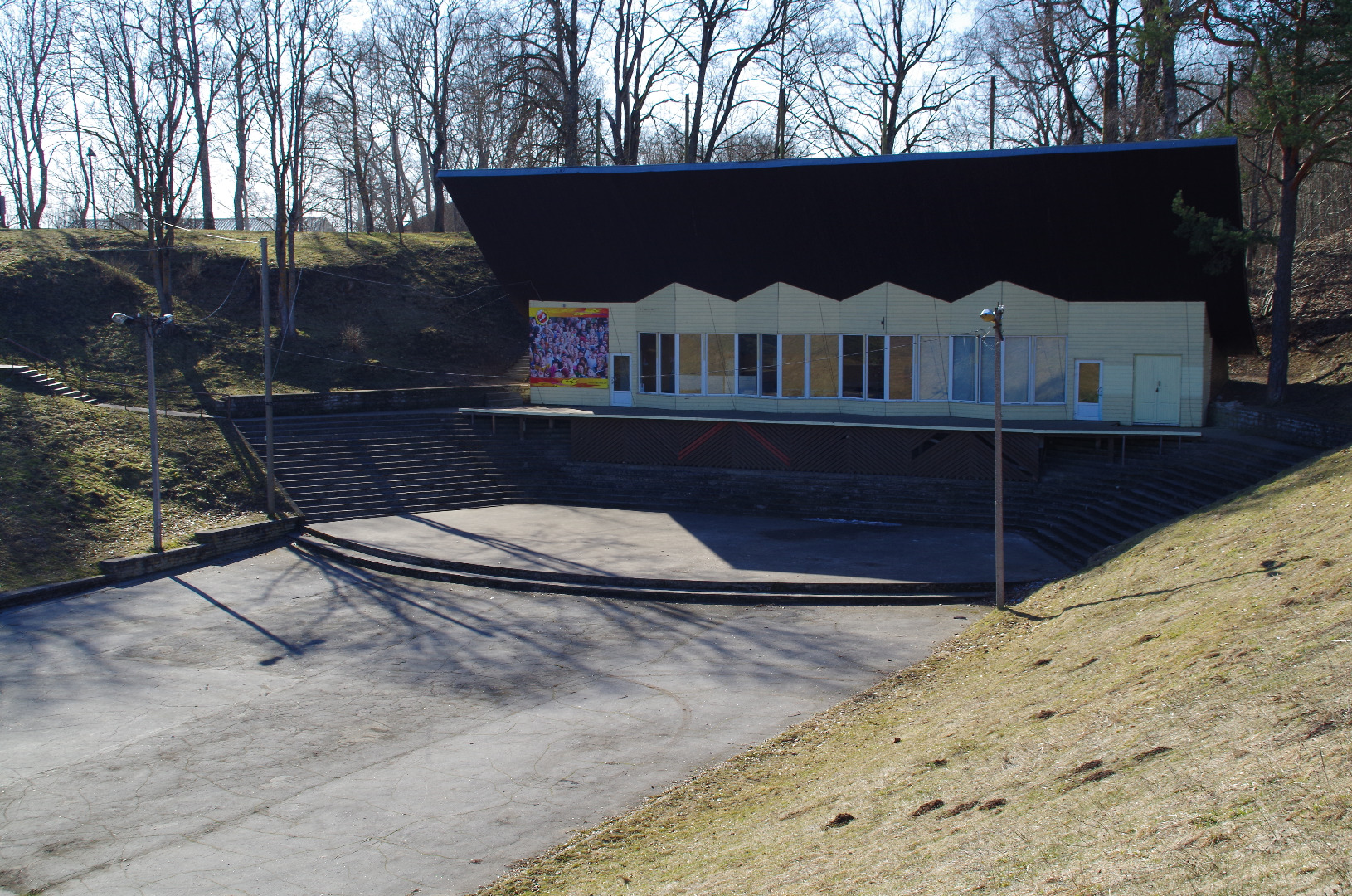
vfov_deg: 27.4
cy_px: 448
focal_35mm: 49
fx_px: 1837
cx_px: 676
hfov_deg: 40.4
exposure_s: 1/160
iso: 200
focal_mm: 33
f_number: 11
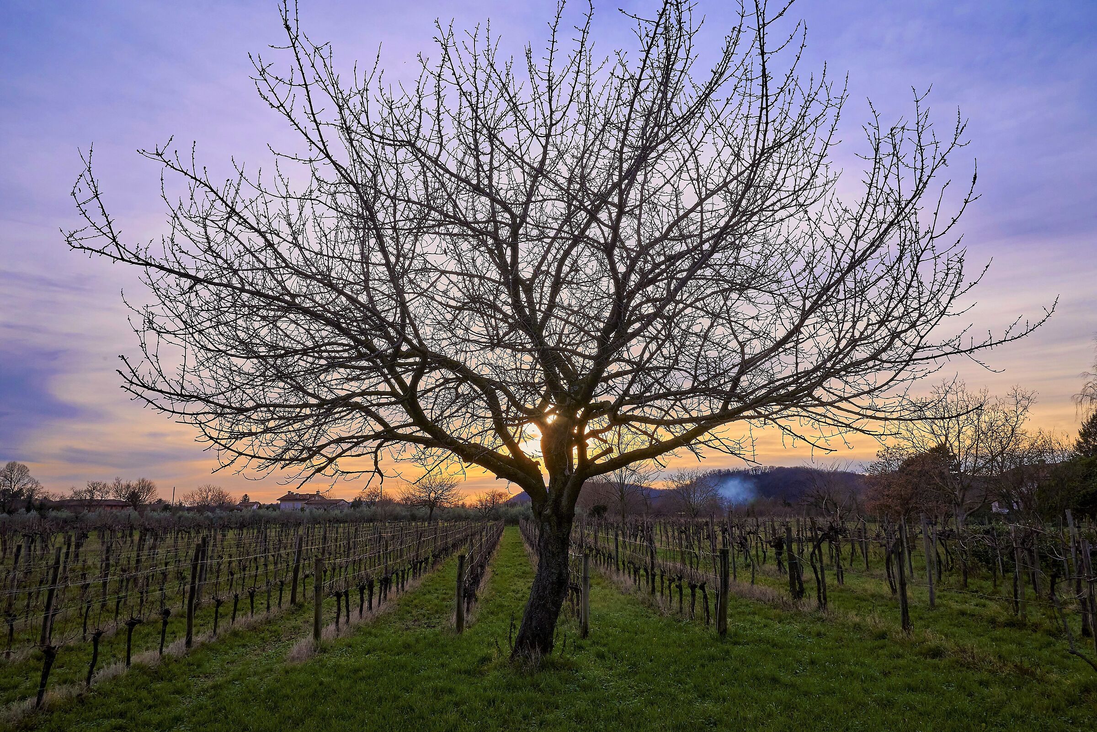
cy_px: 366
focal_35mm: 26
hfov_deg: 70.4
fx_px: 777
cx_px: 548
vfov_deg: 50.4
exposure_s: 1/160
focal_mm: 25.5
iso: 640
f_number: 20
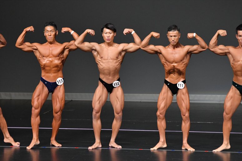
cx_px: 121
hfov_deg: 6.5
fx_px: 2116
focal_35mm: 315
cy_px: 80
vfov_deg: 4.4
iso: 4000
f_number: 5.6
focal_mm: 210
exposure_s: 1/400
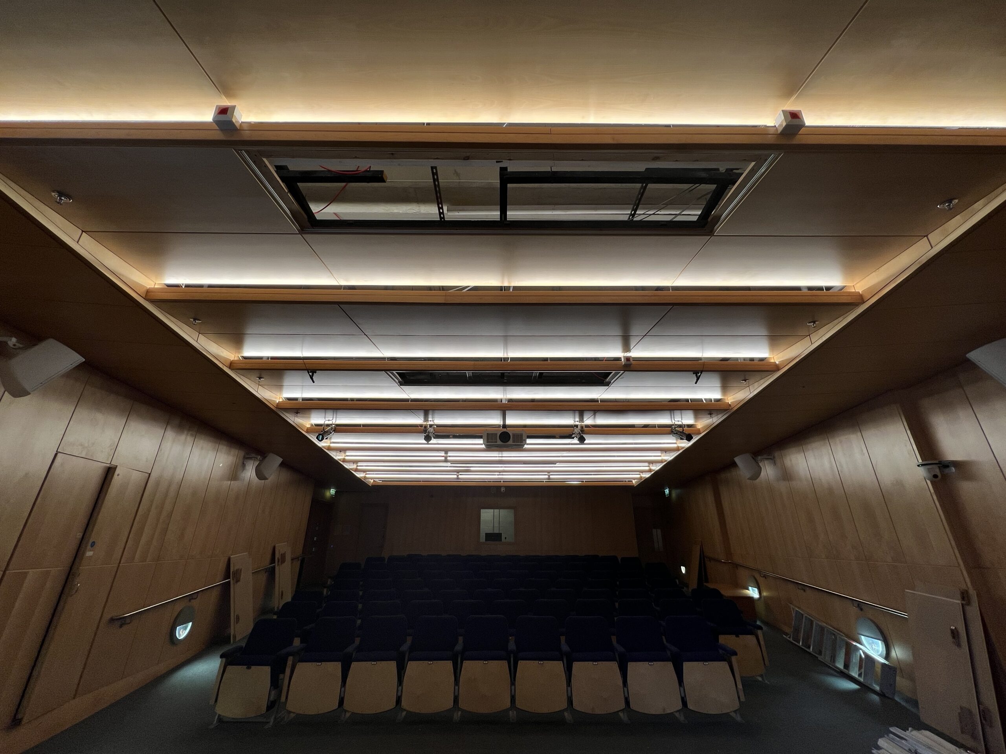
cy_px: 377
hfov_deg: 106.2
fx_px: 378
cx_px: 503
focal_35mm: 13
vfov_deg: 89.9
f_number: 1.8
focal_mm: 1.57
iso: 25
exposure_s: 1/50
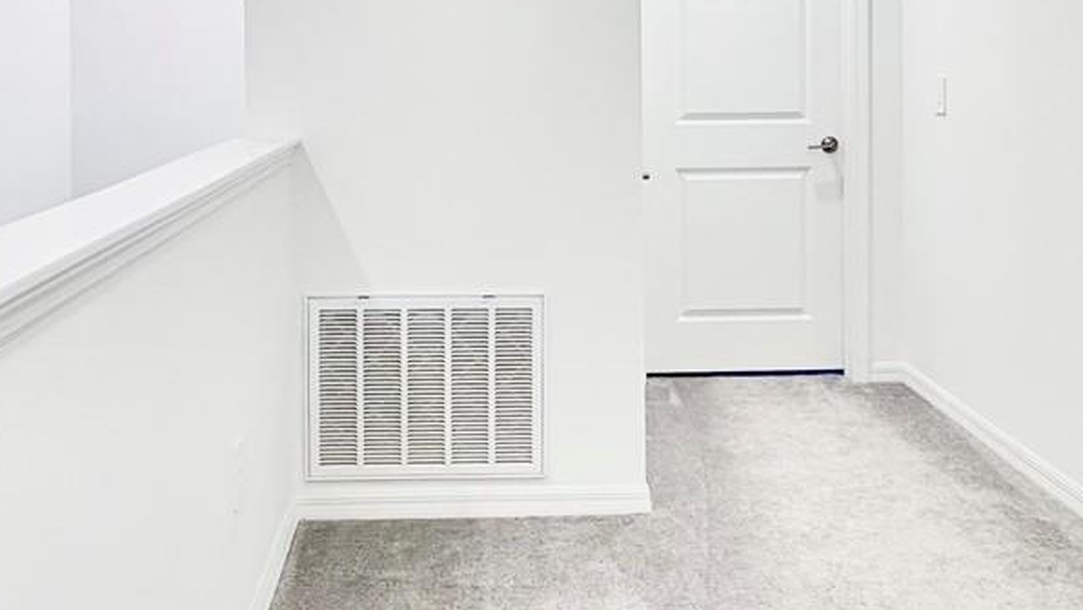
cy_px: 78
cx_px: 501
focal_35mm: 41
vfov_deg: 28.1
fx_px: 1178
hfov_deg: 49.3
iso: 200
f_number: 2.2
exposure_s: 1/120
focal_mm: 2.22
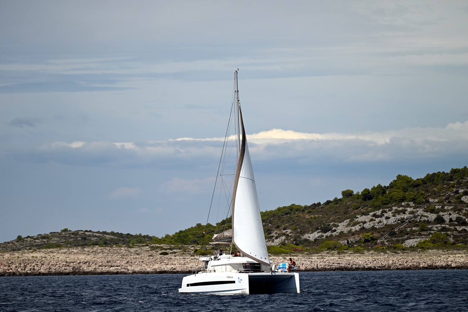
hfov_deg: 7.9
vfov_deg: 5.3
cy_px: 156
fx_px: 3380
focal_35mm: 260
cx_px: 234
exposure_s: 1/1000
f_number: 6.3
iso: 100
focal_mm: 260
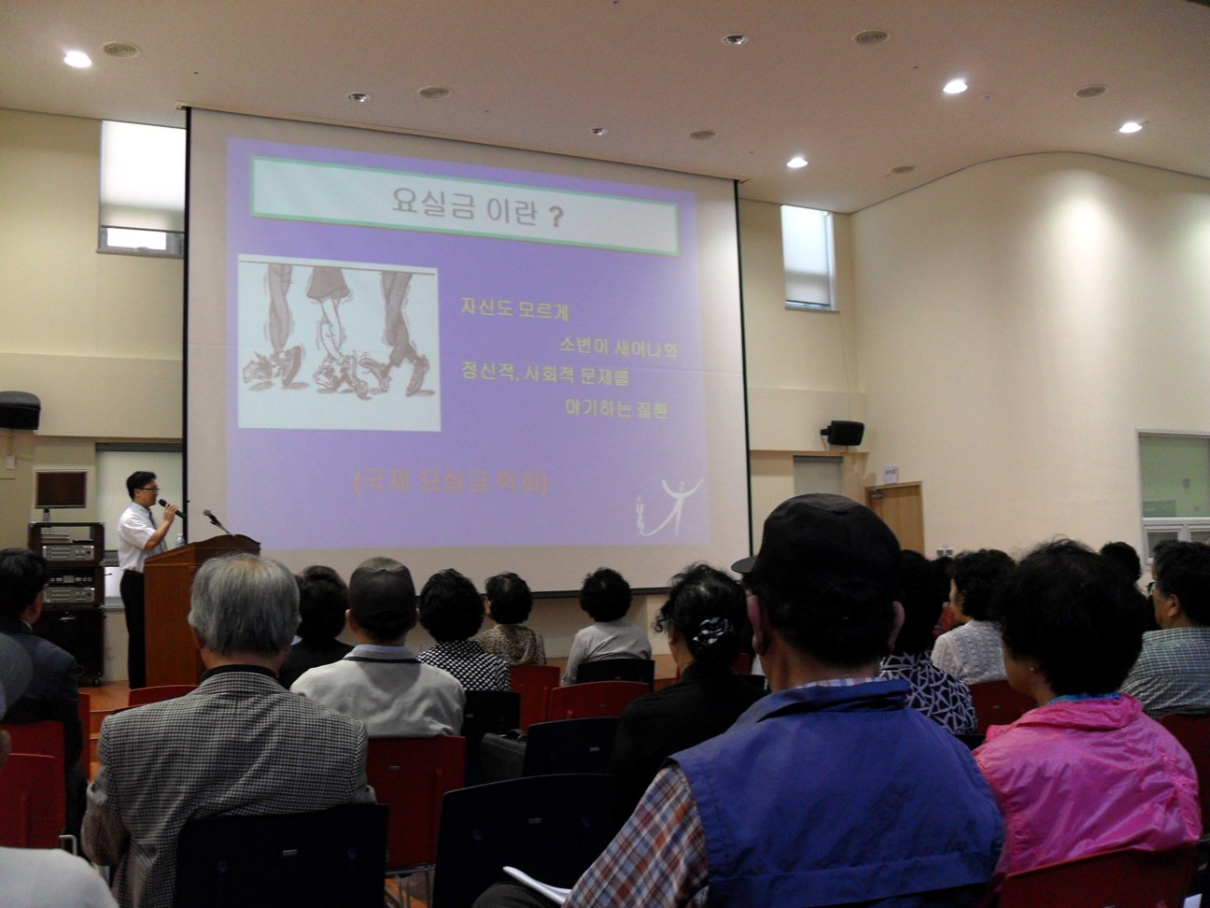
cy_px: 454
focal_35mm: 35
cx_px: 605
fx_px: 1223
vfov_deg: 40.7
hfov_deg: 52.6
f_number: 2.8
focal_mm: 6.2
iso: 120
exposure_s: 1/45
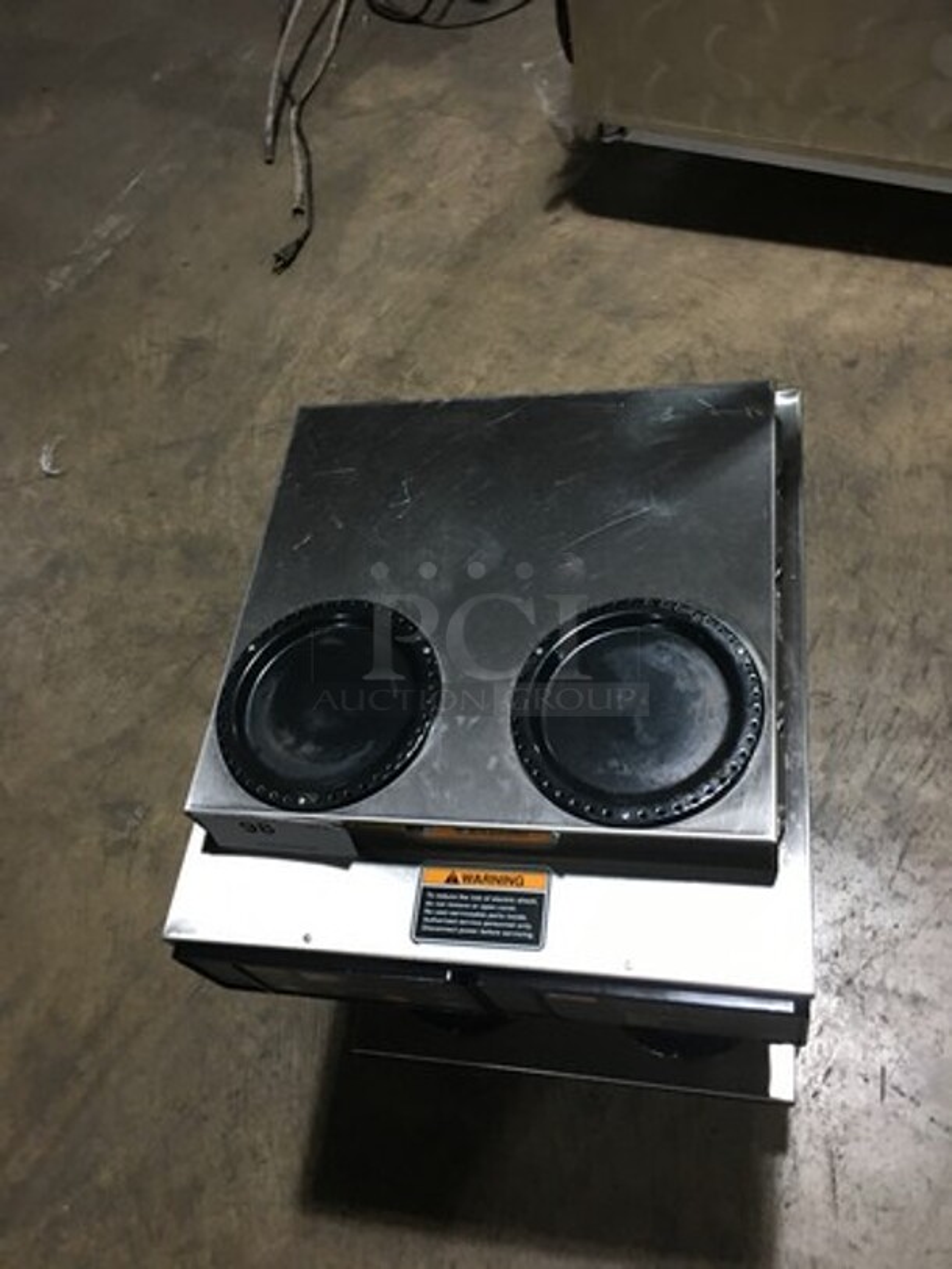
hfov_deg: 48.2
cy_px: 634
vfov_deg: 61.7
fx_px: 1063
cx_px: 476
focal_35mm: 29
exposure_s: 1/15
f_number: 2.2
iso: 64
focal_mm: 4.15
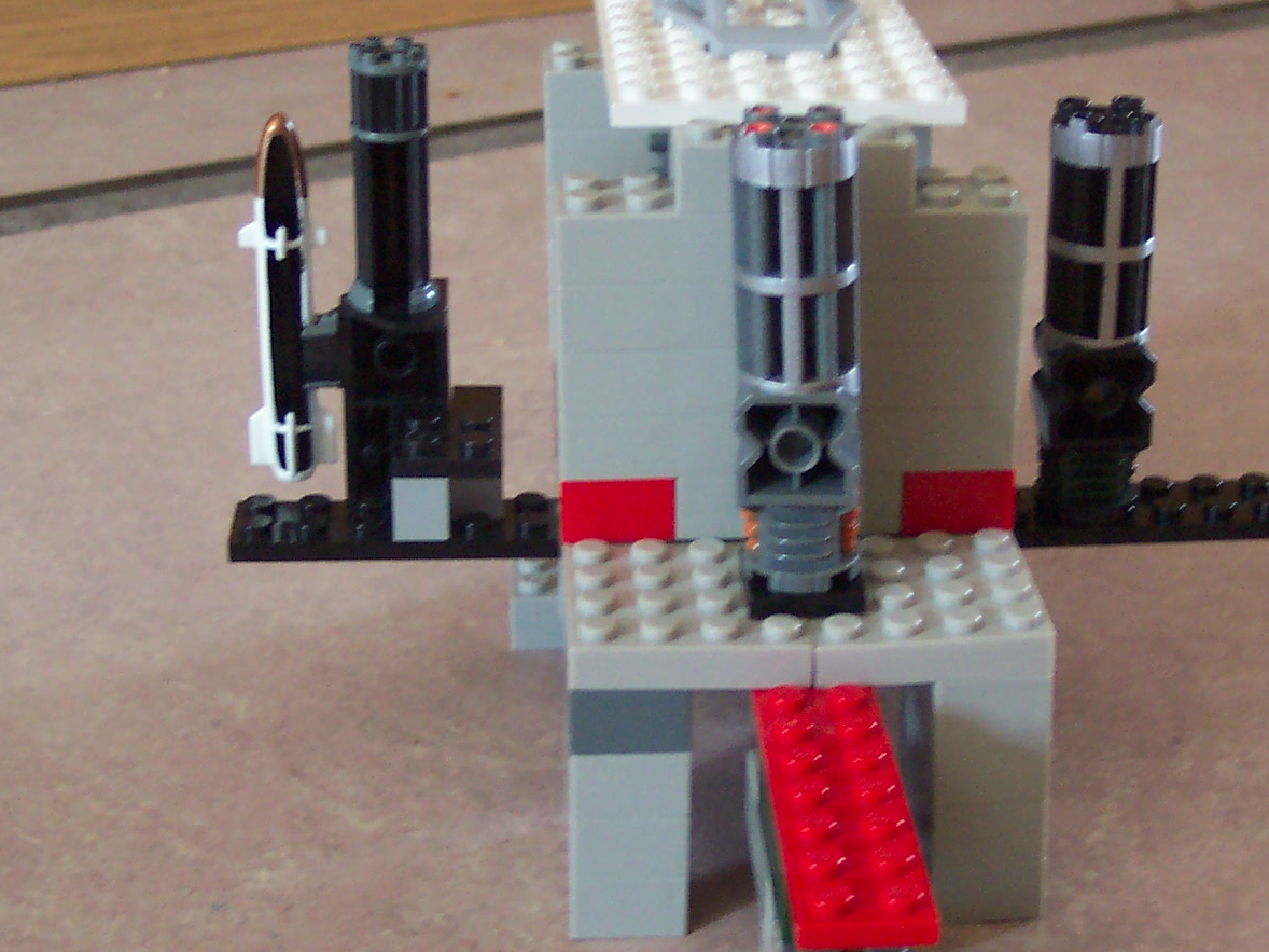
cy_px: 585
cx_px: 866
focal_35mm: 67
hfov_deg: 28.7
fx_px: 2456
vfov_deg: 21.9
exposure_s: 1/15
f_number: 2.8
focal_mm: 8
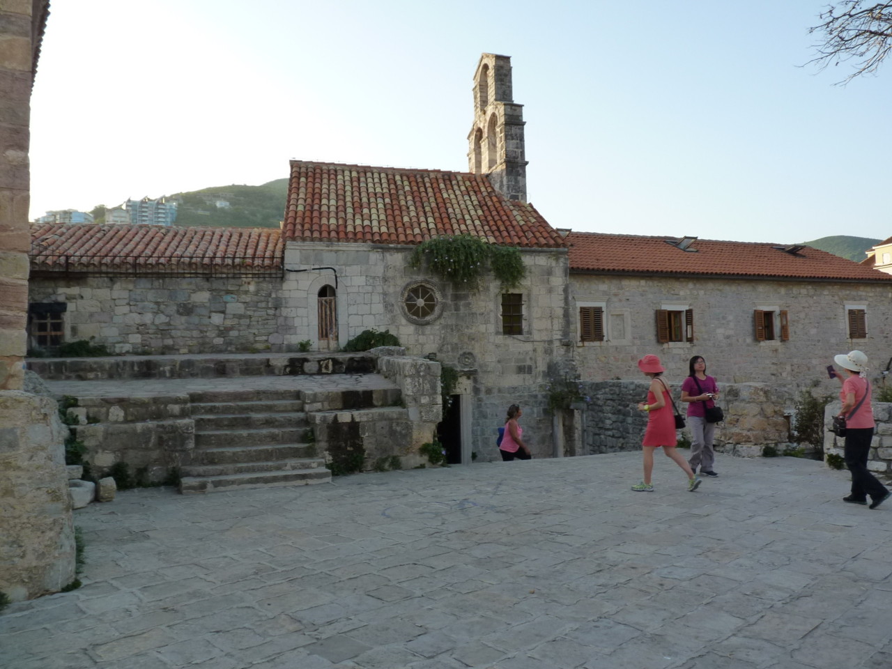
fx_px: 696
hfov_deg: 65.3
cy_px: 334
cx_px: 446
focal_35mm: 27
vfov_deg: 51.4
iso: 125
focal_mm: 4.8
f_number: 4
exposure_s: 1/160
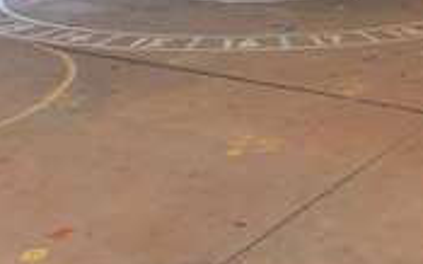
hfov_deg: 29.3
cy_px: -44
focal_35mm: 68
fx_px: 783
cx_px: 363
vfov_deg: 18.2
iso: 20
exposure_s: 1/324
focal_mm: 4
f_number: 1.8
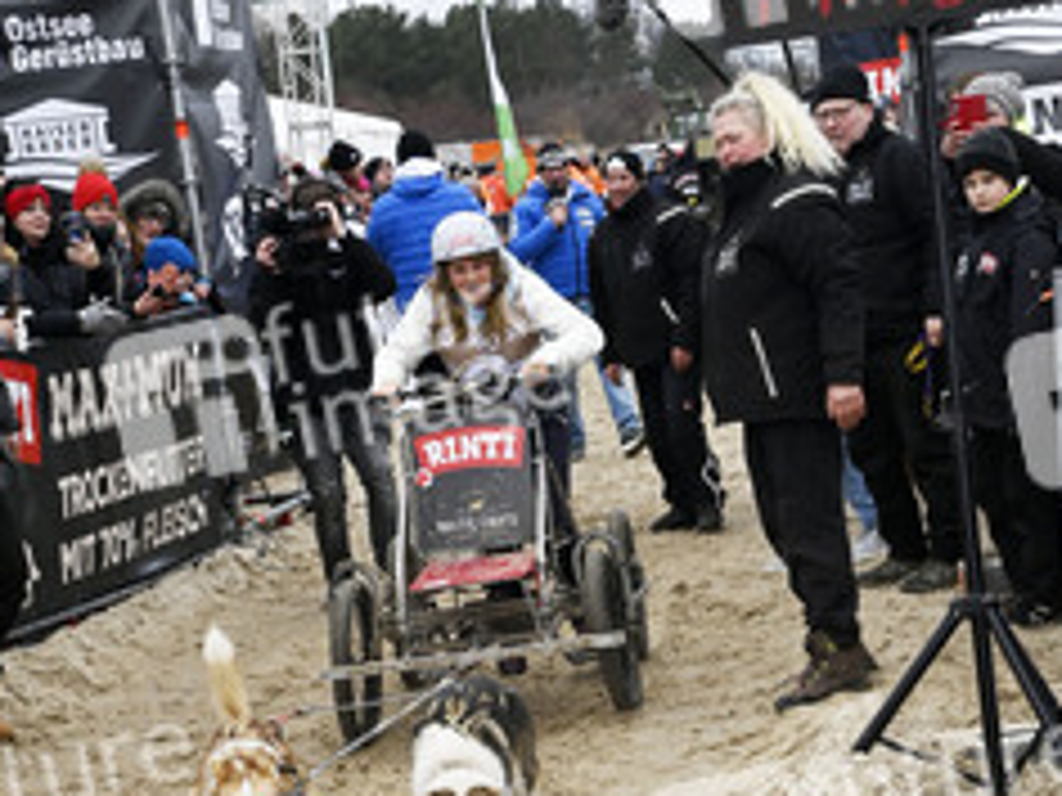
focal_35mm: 106
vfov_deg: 13.9
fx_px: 3252
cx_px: 468
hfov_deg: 18.5
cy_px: 607
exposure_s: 1/250
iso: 1000
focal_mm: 65
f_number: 14
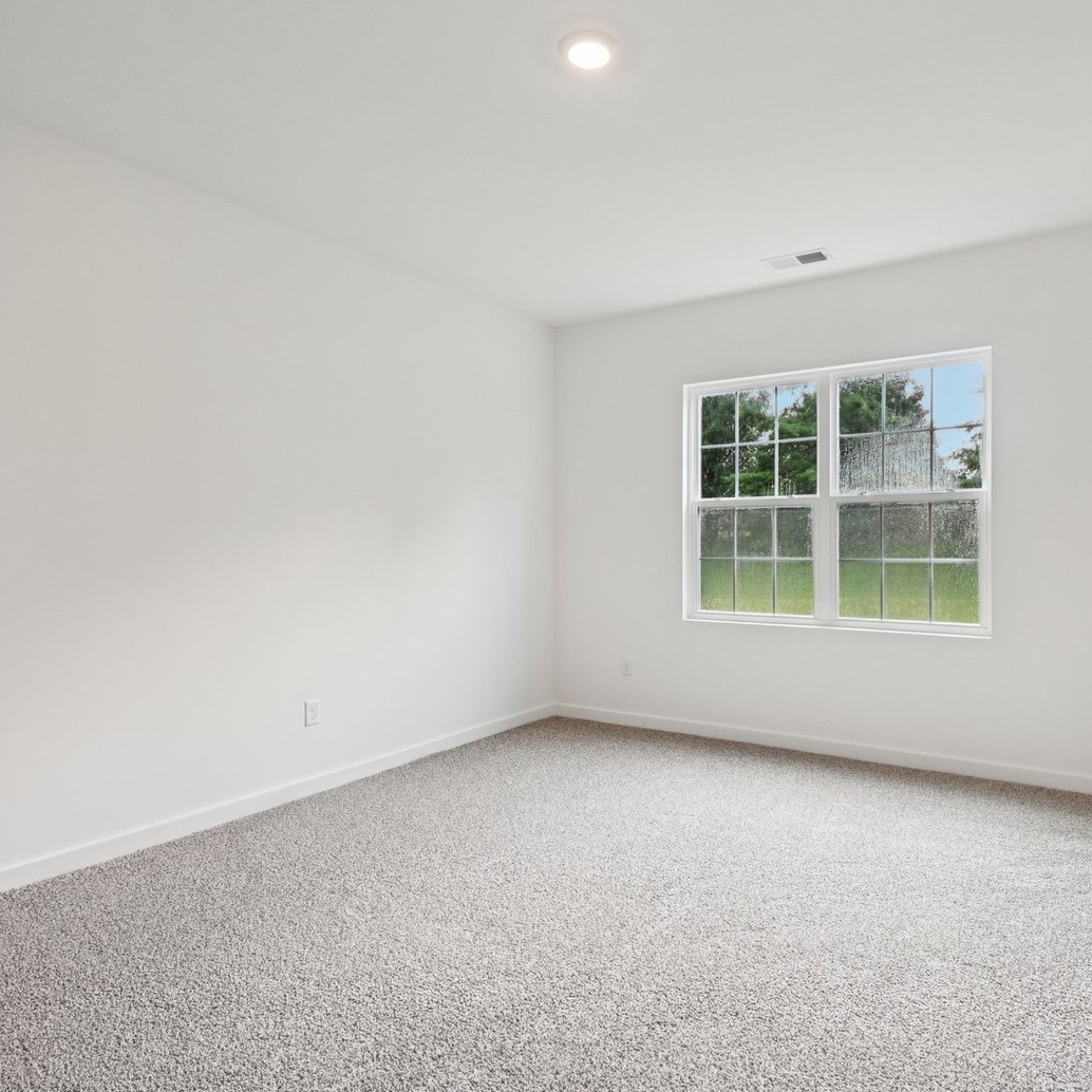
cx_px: 642
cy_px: 547
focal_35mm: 20
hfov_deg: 74.2
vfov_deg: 74.8
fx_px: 714
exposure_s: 1/15
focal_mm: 10
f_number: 8
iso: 180
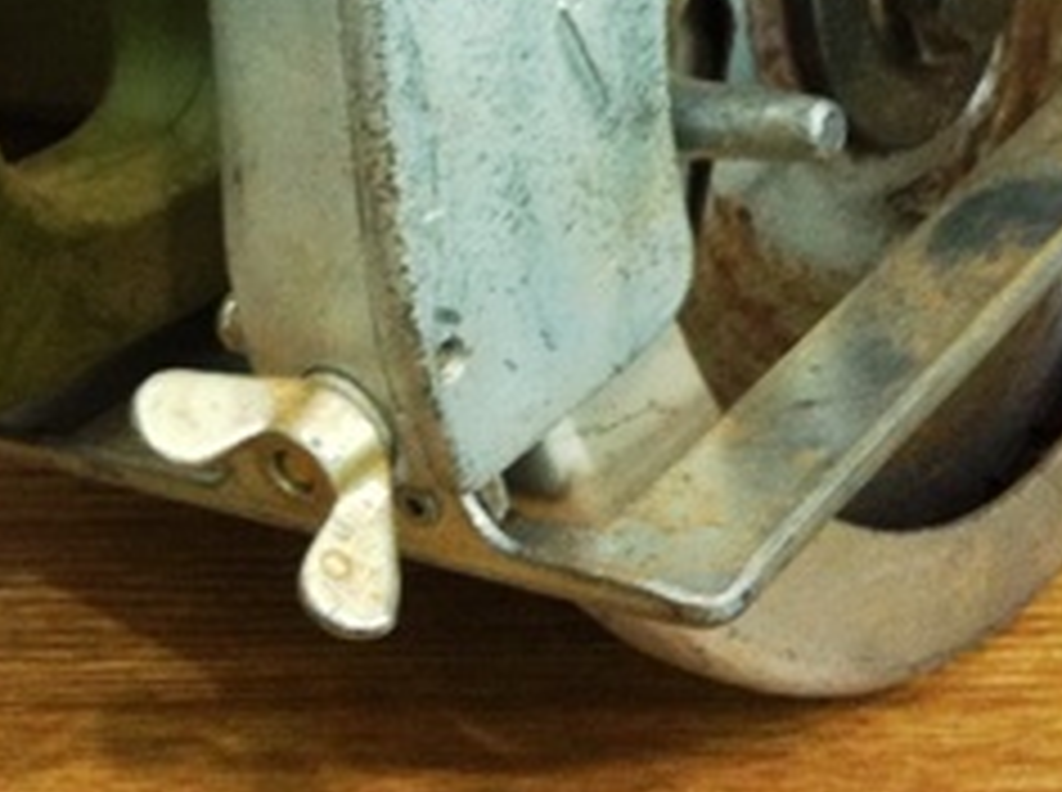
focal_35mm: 95
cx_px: 310
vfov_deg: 15.1
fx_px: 2909
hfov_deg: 20.6
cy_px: -72
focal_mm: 3.85
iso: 320
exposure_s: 1/17
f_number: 2.8
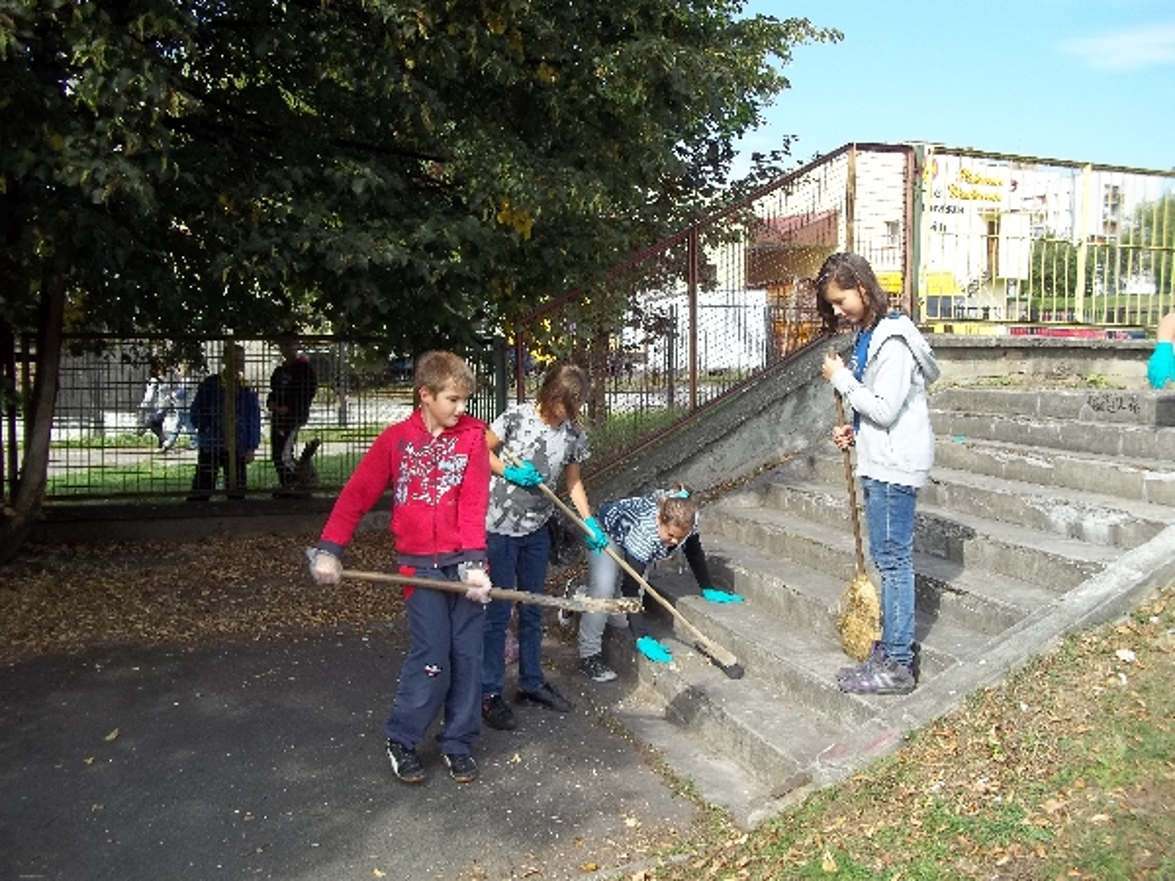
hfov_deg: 56.8
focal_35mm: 32
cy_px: 440
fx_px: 1086
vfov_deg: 44.2
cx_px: 588
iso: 64
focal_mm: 5.7
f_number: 2.9
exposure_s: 1/500
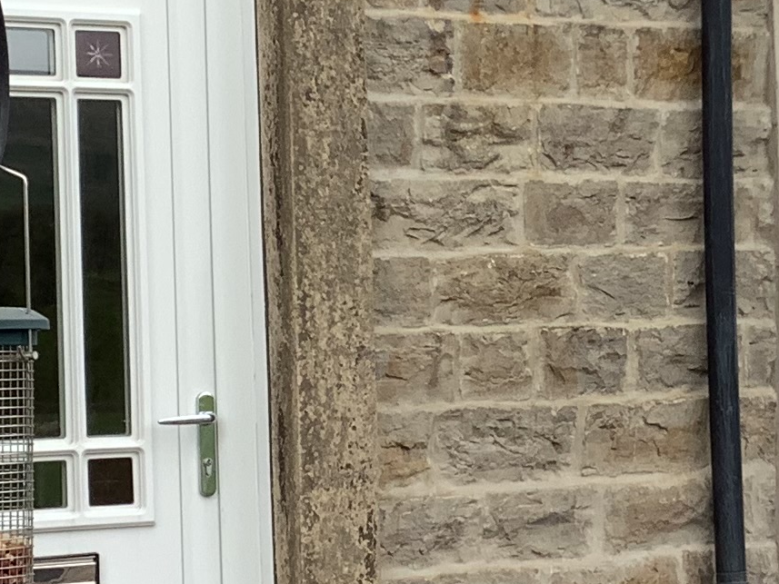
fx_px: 2656
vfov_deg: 12.6
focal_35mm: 118
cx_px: 614
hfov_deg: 16.6
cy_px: 261
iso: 25
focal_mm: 3.3
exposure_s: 1/416
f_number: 2.4
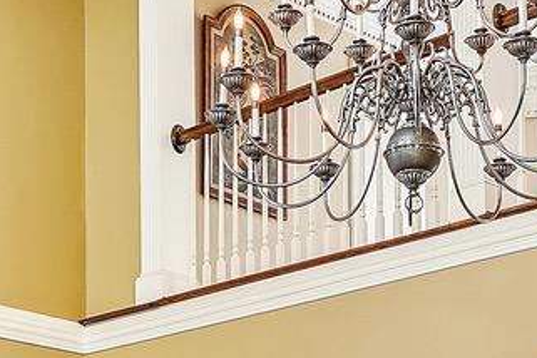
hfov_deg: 20.0
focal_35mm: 102
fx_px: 1521
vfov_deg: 12.0
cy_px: 703
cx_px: 238
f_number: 8
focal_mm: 16
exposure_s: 1/6
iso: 100
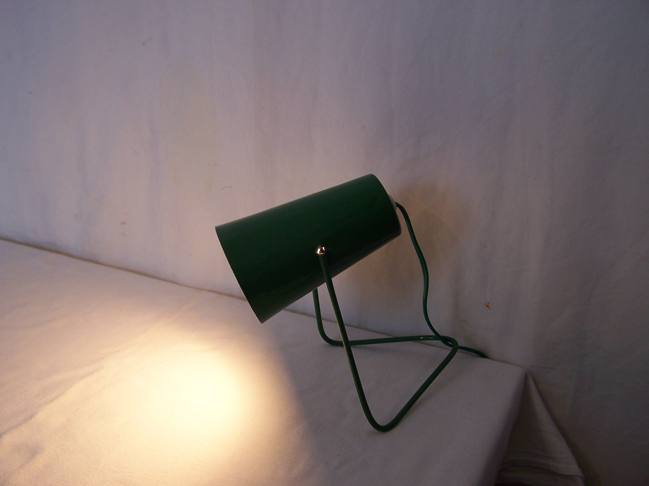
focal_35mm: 38
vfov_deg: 37.7
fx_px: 712
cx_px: 324
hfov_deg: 49.0
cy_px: 243
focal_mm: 6.3
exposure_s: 1/45
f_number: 2.8
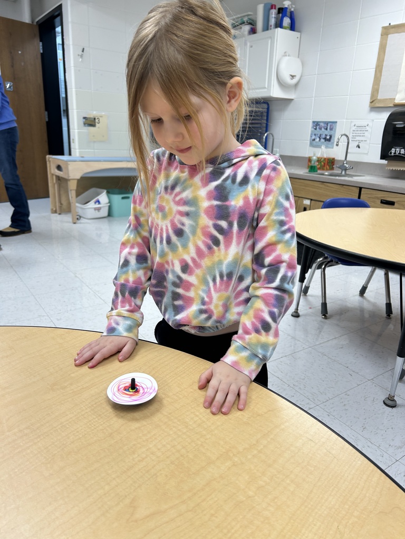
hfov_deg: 53.1
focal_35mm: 26
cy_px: 270
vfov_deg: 67.3
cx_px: 202
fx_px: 406
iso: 40
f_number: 1.5
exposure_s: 1/61
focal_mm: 5.7
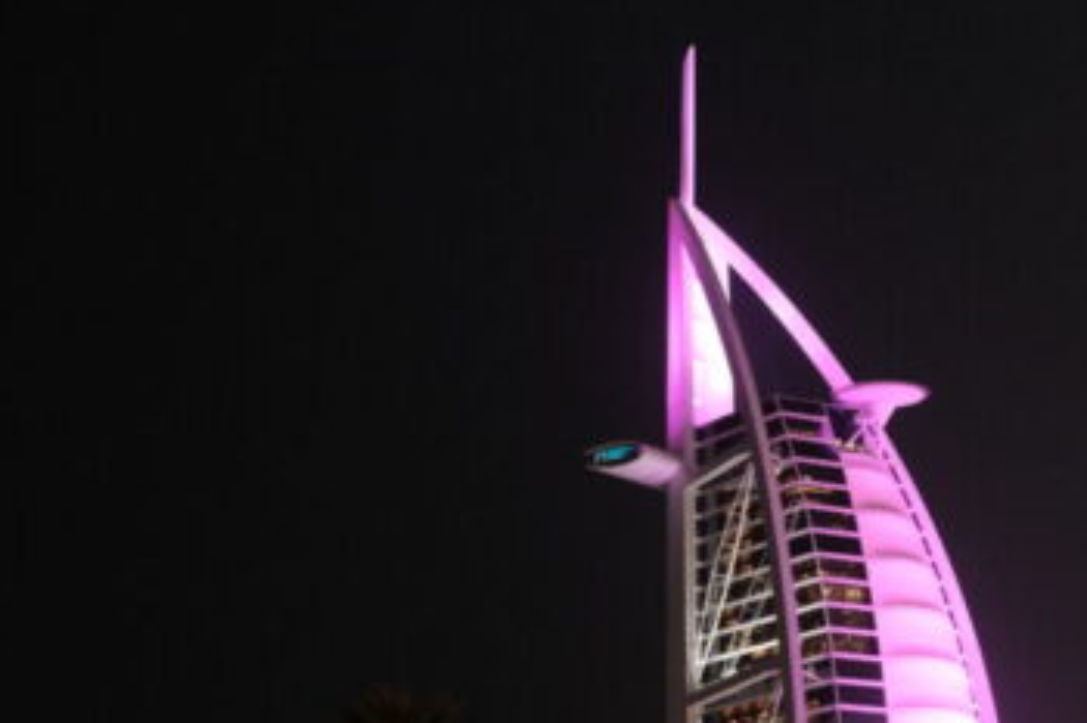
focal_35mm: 97
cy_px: 600
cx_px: 807
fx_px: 2927
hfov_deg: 20.9
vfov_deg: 14.0
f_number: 2.8
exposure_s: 1/13
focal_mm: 35
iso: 3200
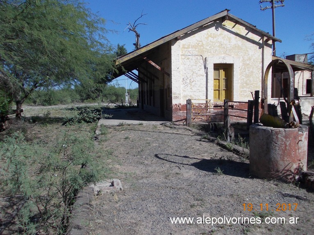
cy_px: 118
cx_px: 157
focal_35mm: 28
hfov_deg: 63.5
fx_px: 254
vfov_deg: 49.7
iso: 80
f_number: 5.4
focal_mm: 4
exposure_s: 1/500
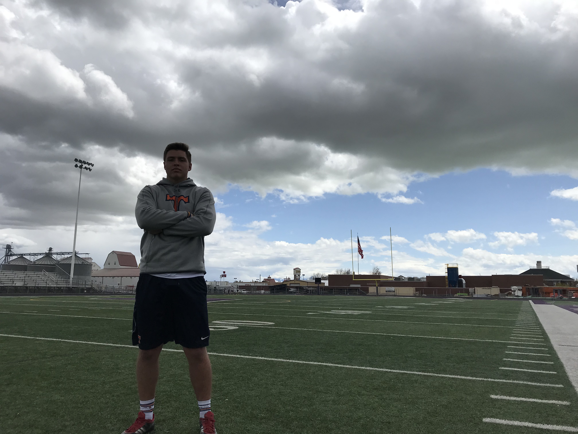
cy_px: 217
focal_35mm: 28
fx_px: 468
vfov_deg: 49.7
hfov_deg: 63.4
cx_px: 289
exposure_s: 1/5650
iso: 20
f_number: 1.8
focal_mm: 3.99
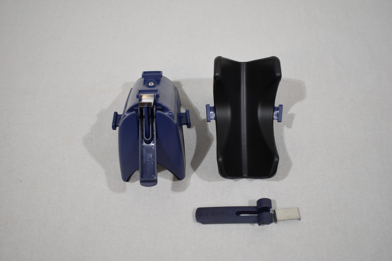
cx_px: 196
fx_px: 490
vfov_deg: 29.9
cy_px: 130
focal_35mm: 45
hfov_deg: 43.6
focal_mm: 30
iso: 800
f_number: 4.2
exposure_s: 1/200
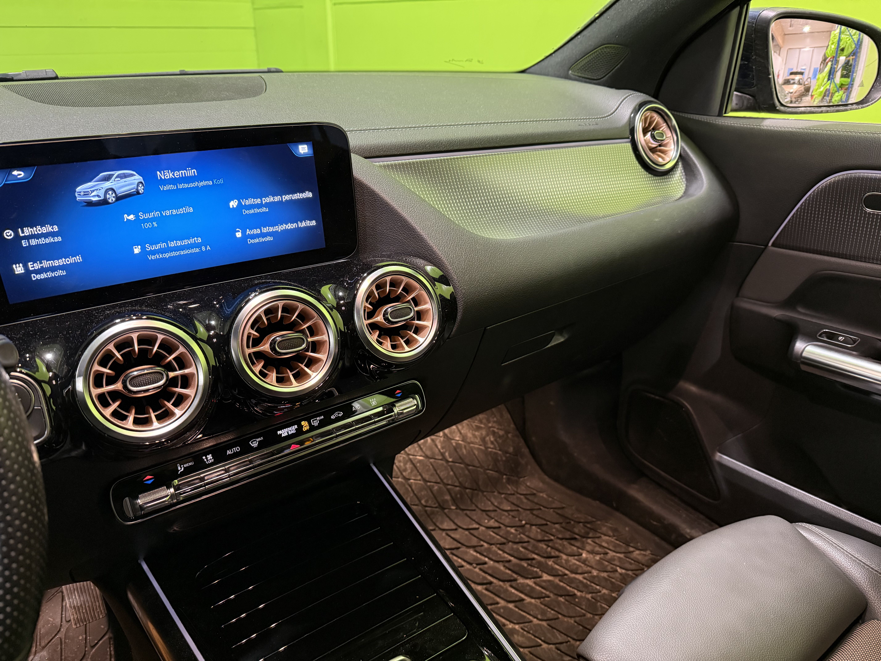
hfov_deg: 71.6
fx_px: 611
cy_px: 330
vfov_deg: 56.8
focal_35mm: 24
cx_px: 440
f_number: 1.78
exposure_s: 1/33
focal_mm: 6.76
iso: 640
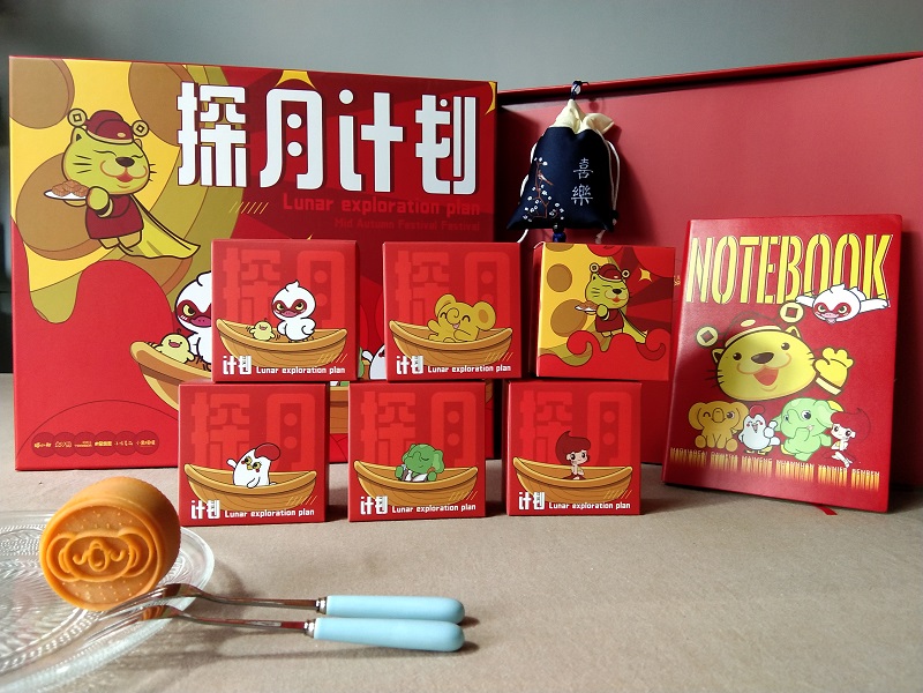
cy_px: 346
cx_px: 462
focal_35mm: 31
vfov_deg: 45.4
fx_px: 827
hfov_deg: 58.4
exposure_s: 1/33.3
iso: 320
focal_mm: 3.69
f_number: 2.2
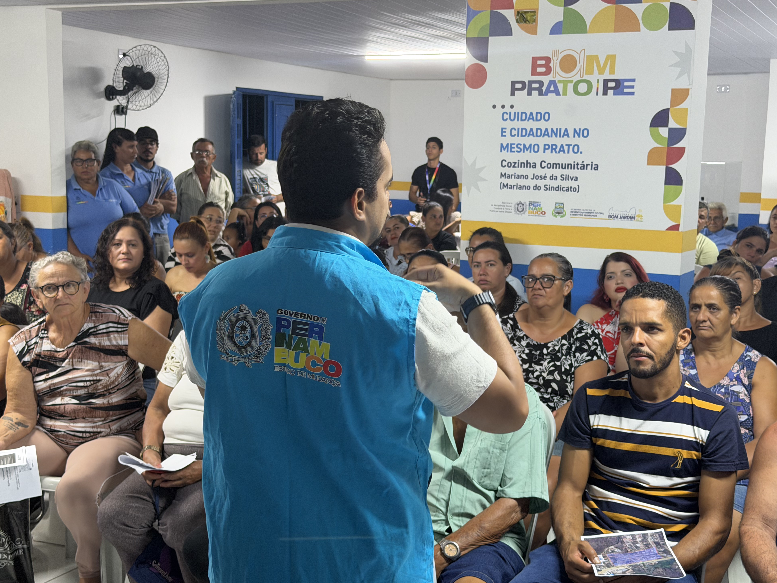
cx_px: 383
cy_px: 297
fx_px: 1122
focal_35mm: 50
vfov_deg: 29.1
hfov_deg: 38.2
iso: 320
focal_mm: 6.76
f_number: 1.78
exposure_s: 1/40
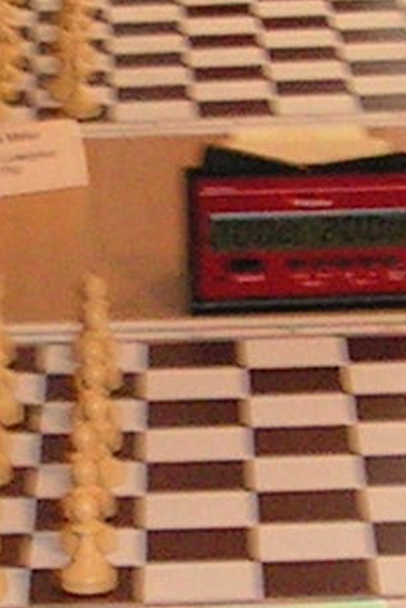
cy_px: 304
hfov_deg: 5.4
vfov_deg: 8.0
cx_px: 112
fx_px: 4342
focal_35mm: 257
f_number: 3.2
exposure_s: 1/40
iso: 200
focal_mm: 6
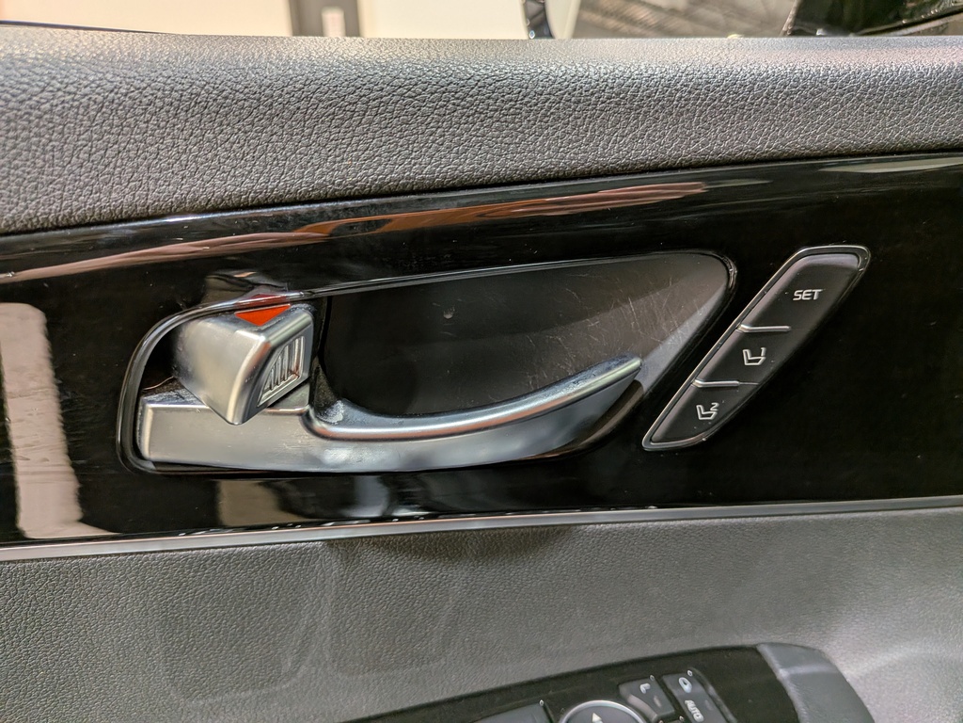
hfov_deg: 71.6
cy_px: 362
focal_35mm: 24
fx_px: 668
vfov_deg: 56.8
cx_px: 482
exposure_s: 1/100
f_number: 1.7
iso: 173
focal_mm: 4.53
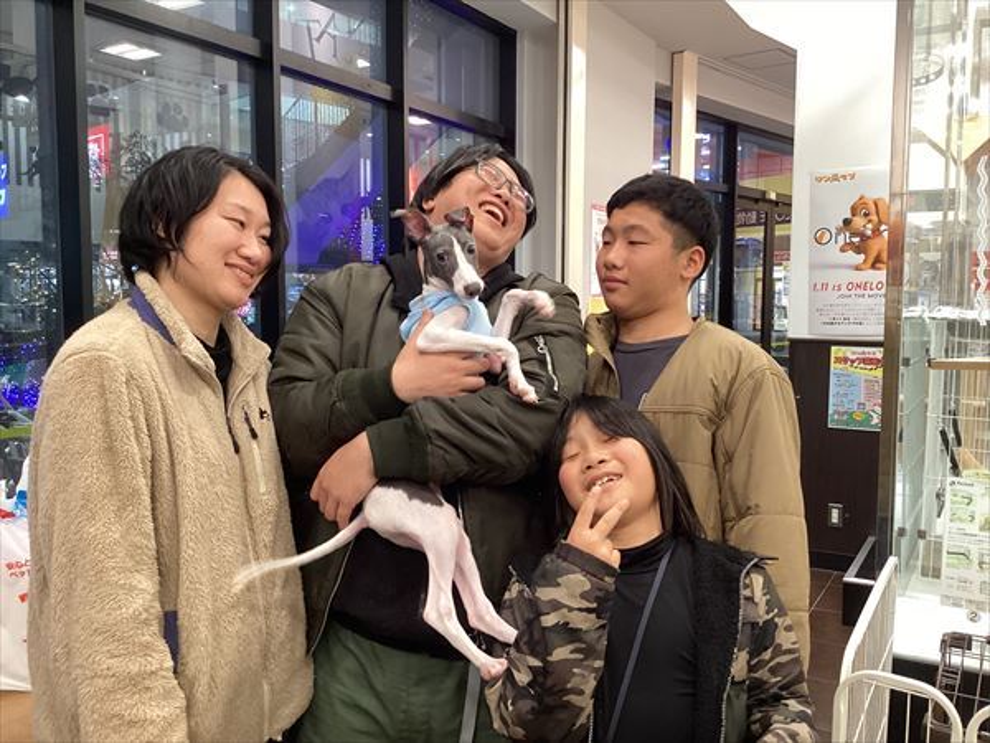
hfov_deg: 58.4
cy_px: 372
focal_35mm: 31
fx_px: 887
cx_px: 495
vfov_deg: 45.4
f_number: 2.4
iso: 160
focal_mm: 3.3
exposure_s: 1/60
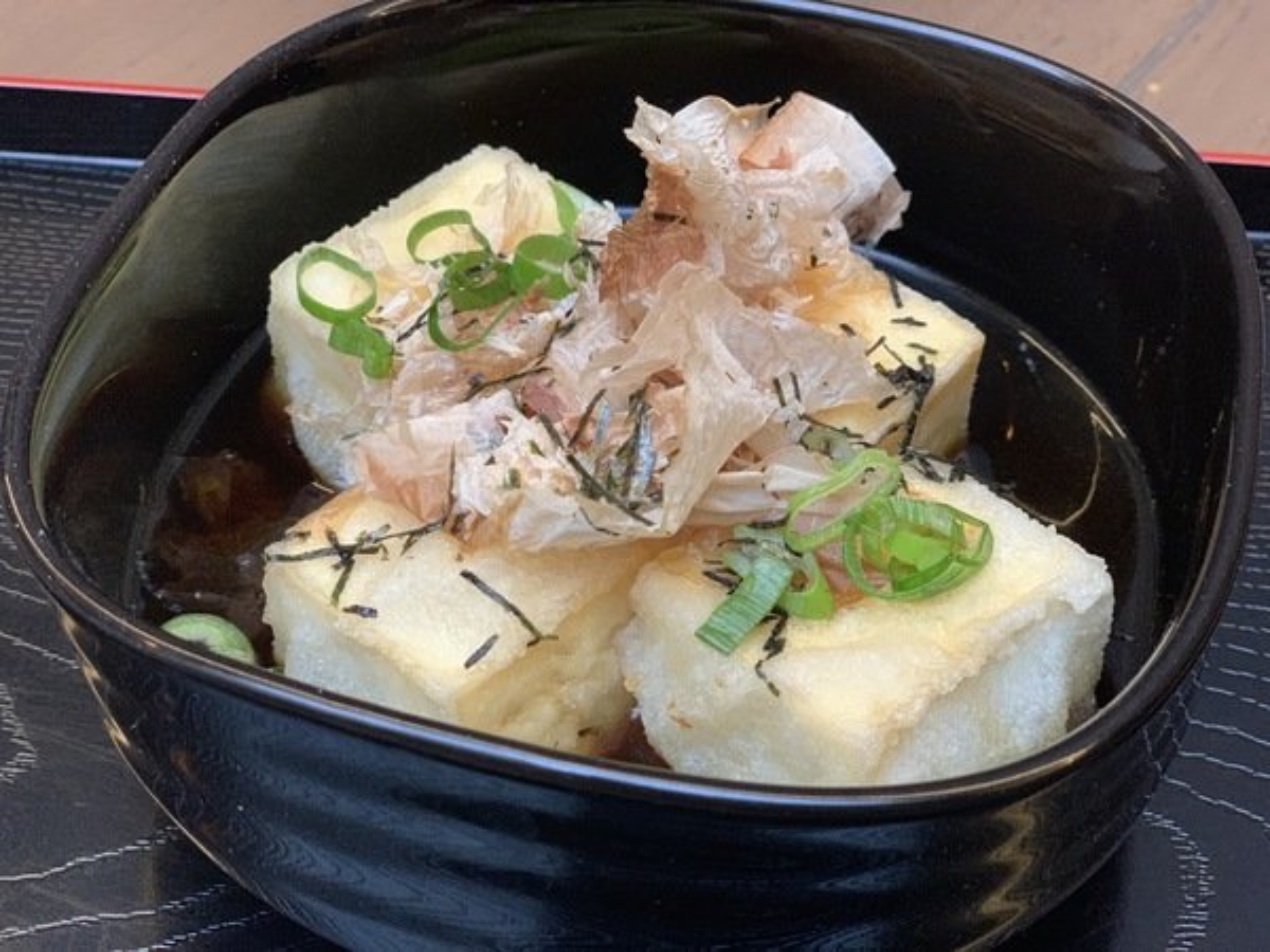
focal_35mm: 52
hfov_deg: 36.8
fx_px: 1908
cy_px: 476
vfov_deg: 28.0
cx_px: 635
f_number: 2.4
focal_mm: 6
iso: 160
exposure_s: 1/50
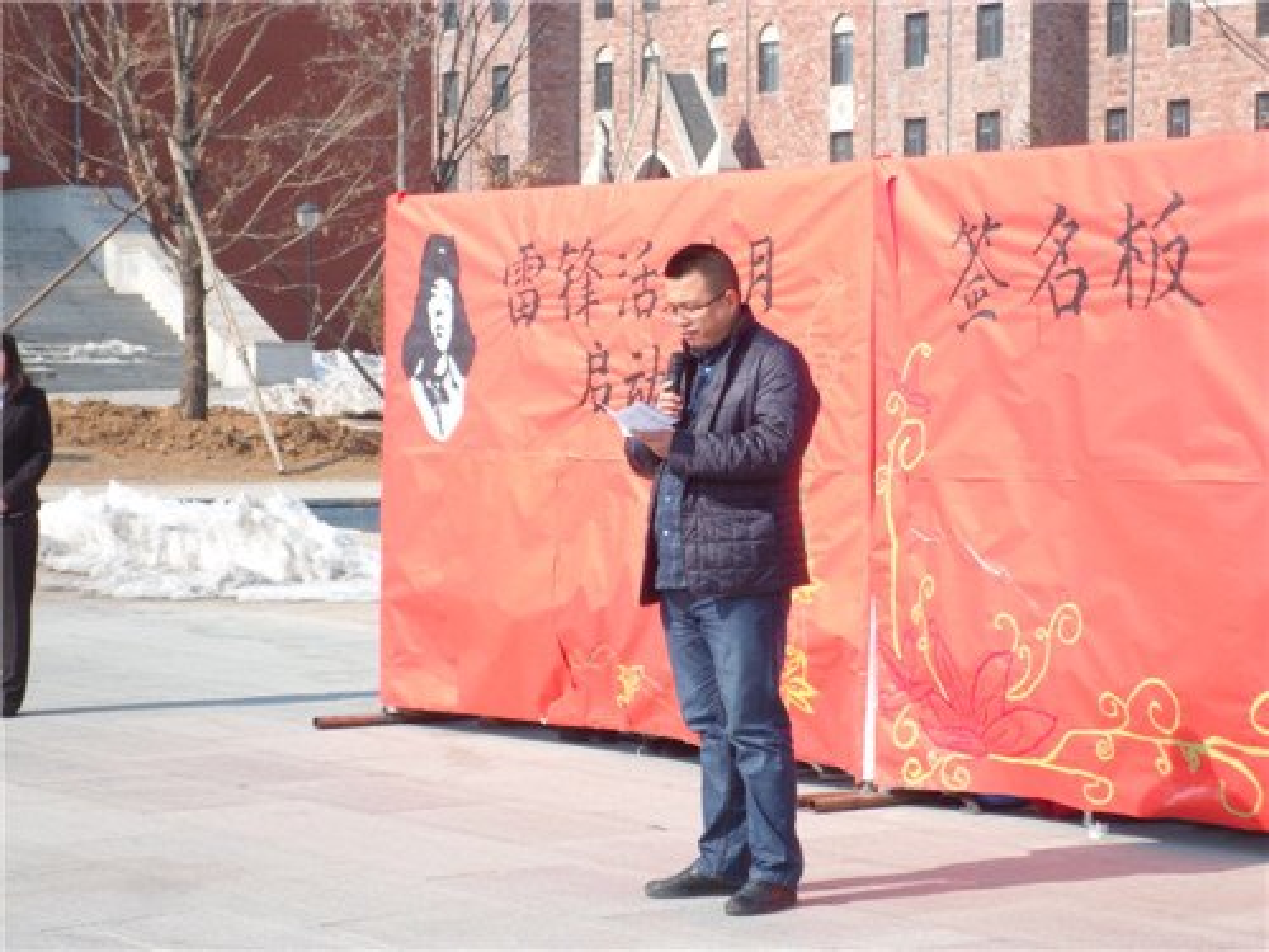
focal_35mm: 104
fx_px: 3813
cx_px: 634
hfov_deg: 18.9
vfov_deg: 14.2
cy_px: 476
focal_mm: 19.6
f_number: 5.1
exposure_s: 1/350
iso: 80
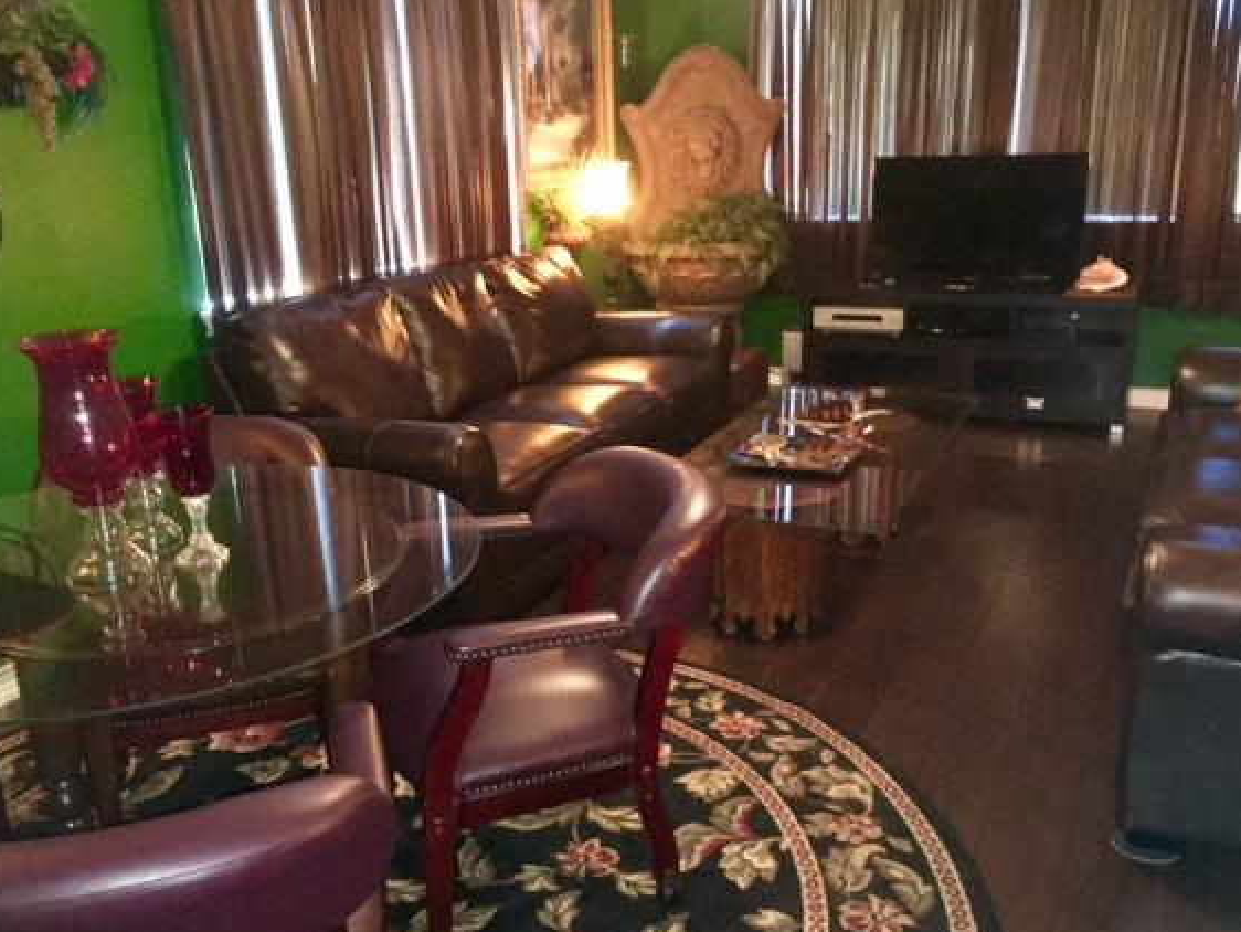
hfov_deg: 55.3
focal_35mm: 33
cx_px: 620
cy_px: 506
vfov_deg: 42.9
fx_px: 1184
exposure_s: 1/16
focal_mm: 4.15
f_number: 2.2
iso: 640
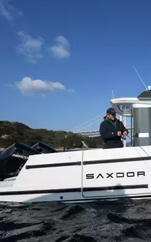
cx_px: 146
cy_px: 123
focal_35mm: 22
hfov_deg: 47.2
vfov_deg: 79.7
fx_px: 145
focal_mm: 14
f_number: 8
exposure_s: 1/500
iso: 100
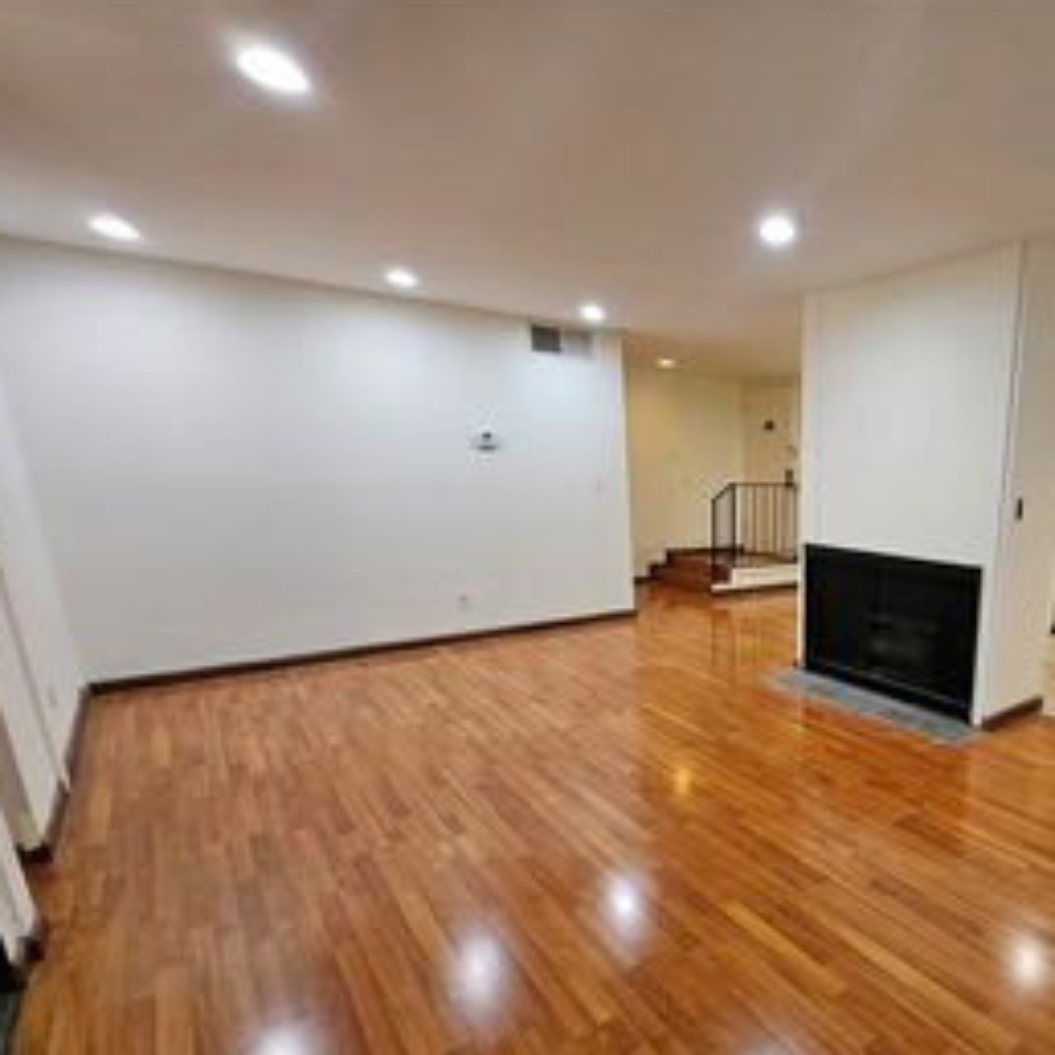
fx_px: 655
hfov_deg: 71.3
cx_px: 816
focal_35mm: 19
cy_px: 634
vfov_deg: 76.8
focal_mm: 1.74
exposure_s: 1/60
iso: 200
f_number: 2.2
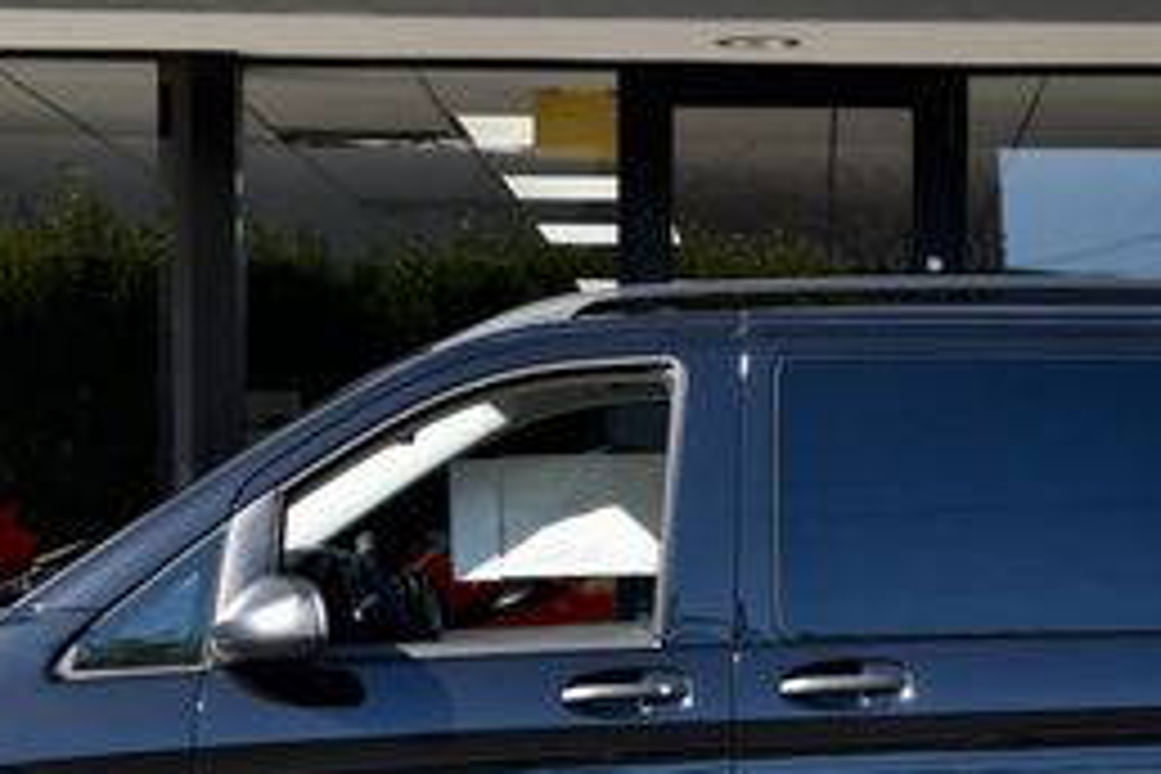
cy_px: 938
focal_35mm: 154
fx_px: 4966
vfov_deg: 8.8
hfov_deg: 13.3
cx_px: 828
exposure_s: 1/125
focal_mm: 62
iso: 125
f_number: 10
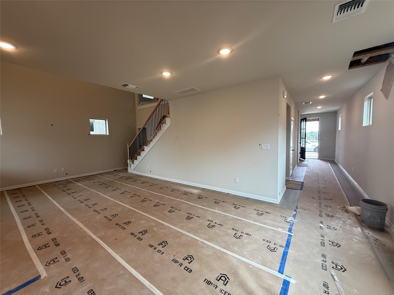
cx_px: 197
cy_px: 148
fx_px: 159
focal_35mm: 14
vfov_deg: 85.7
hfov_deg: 102.1
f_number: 2.2
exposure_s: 1/120
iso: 100
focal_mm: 2.22
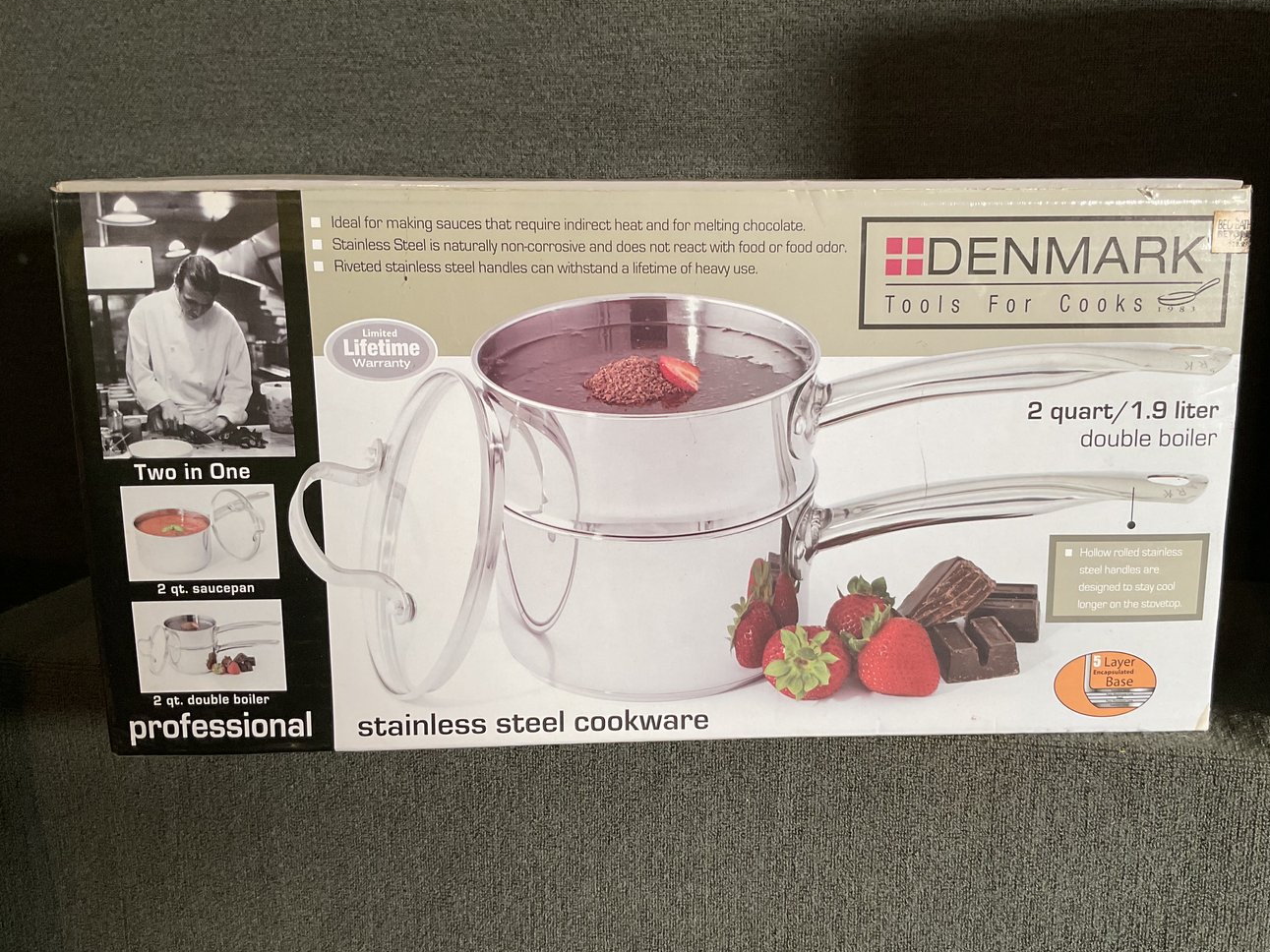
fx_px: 1247
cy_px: 465
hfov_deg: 53.7
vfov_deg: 41.8
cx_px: 736
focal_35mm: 34
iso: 50
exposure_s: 1/60
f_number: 1.8
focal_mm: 3
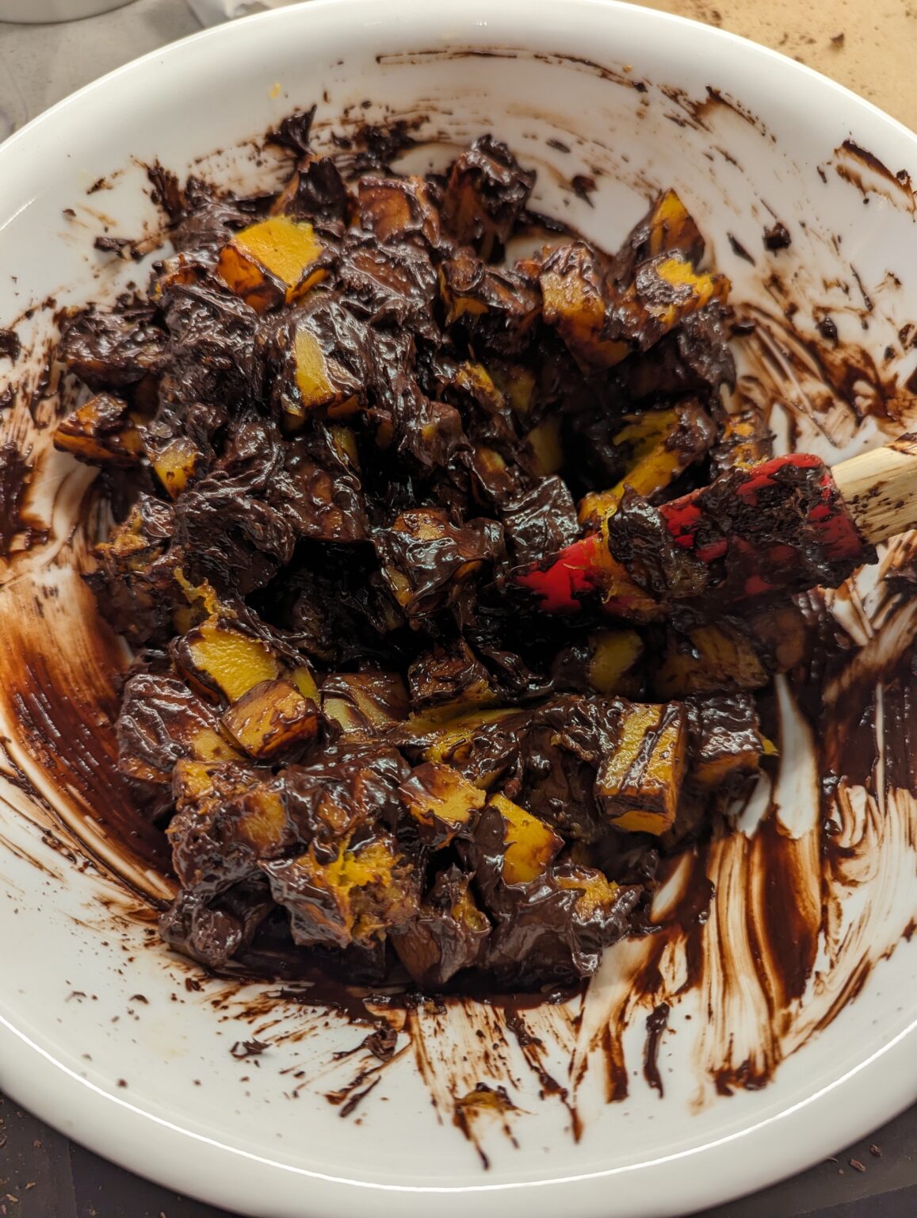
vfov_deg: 71.5
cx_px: 458
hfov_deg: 56.9
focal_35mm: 24
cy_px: 609
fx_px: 845
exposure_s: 1/120
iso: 139
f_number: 1.85
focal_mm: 6.81
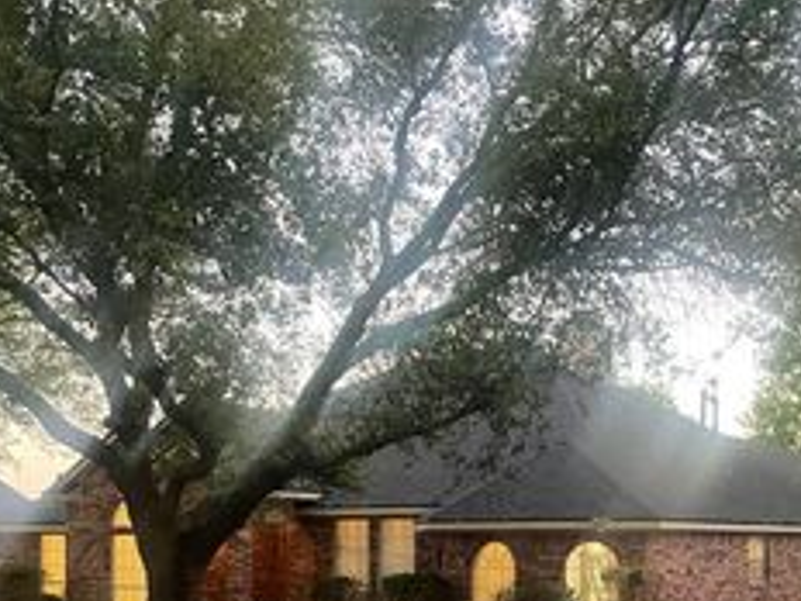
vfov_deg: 25.0
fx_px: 1296
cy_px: 582
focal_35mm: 56
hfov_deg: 33.5
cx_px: 628
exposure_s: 1/60
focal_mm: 4.2
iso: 320
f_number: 1.6
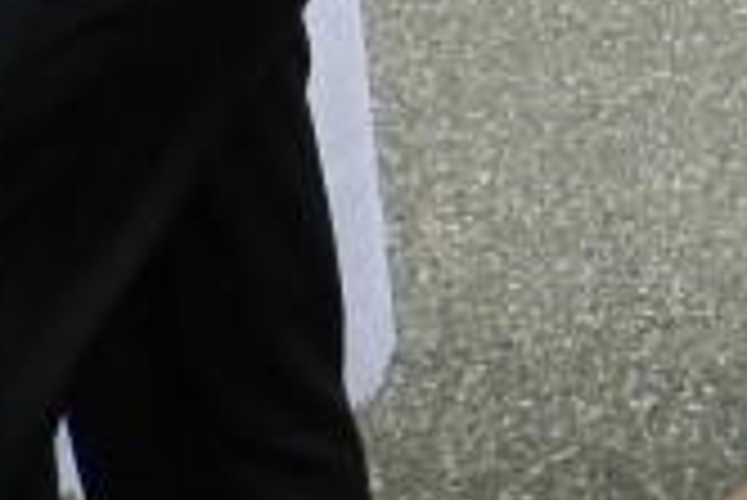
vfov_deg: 4.4
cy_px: -842
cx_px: 652
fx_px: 6251
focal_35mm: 301
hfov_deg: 6.8
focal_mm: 10.7
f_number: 4.6
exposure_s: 1/320
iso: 160
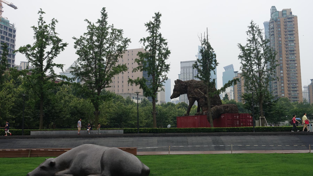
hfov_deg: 48.4
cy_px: 85
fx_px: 349
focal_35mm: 42
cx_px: 157
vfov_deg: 28.3
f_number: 5.6
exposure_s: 1/100
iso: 125
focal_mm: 14.7
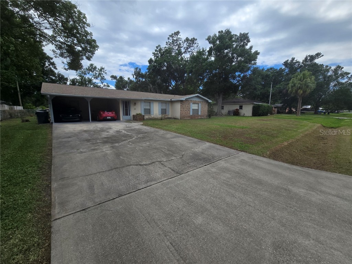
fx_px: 132
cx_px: 176
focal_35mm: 13
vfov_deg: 89.9
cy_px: 132
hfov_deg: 106.2
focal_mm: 2.2
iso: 50
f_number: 2.2
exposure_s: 1/2524
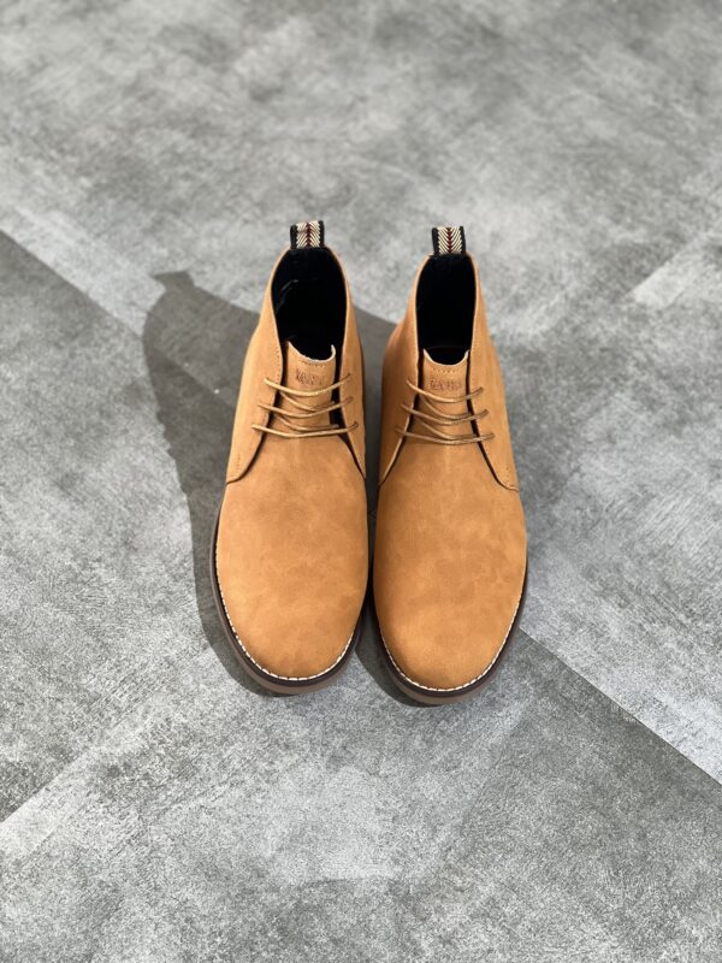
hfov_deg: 19.1
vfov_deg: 25.3
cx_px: 361
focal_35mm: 77
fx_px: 2141
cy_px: 482
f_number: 2.8
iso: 160
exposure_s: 1/40
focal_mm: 9
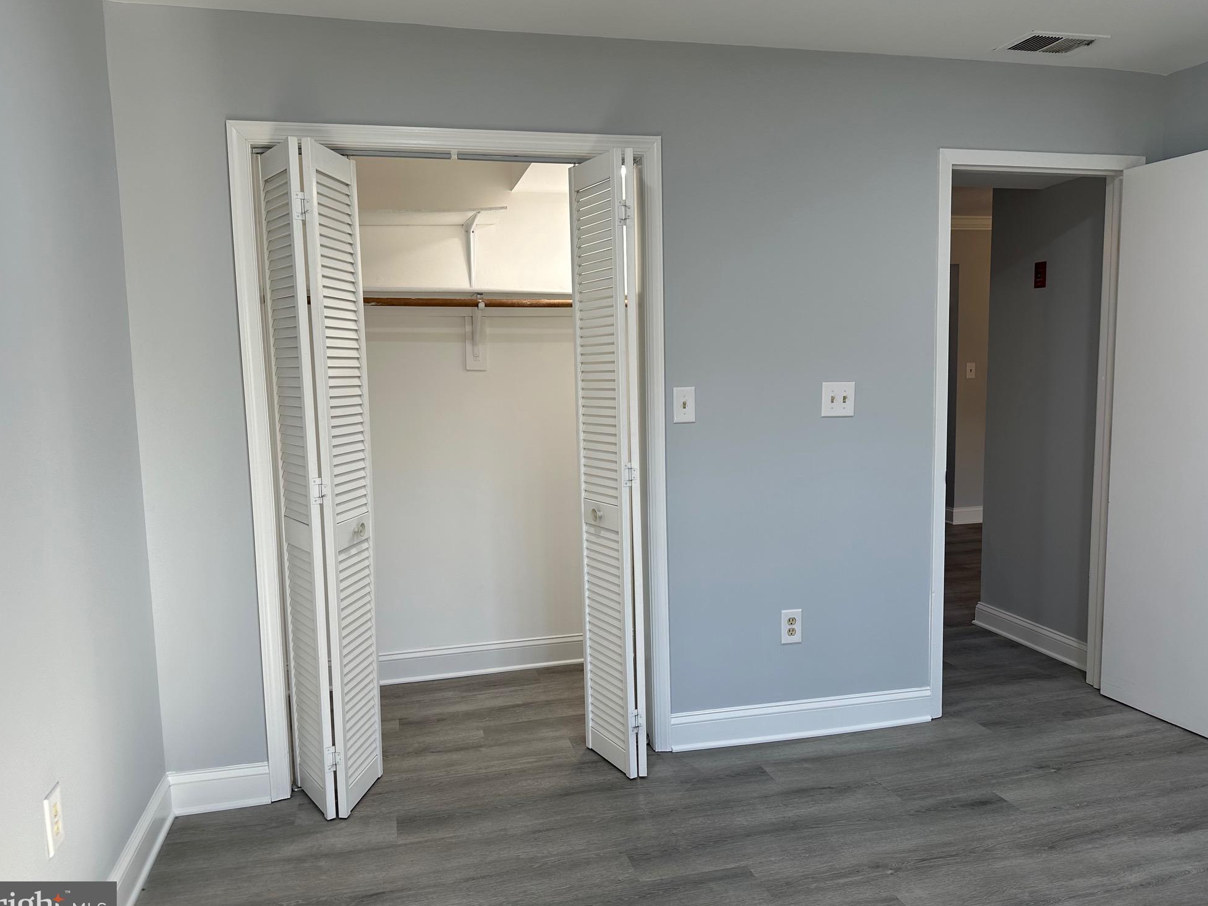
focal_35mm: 25
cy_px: 460
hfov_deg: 69.4
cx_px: 592
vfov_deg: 54.9
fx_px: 873
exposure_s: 1/120
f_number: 1.78
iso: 80
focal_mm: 6.86
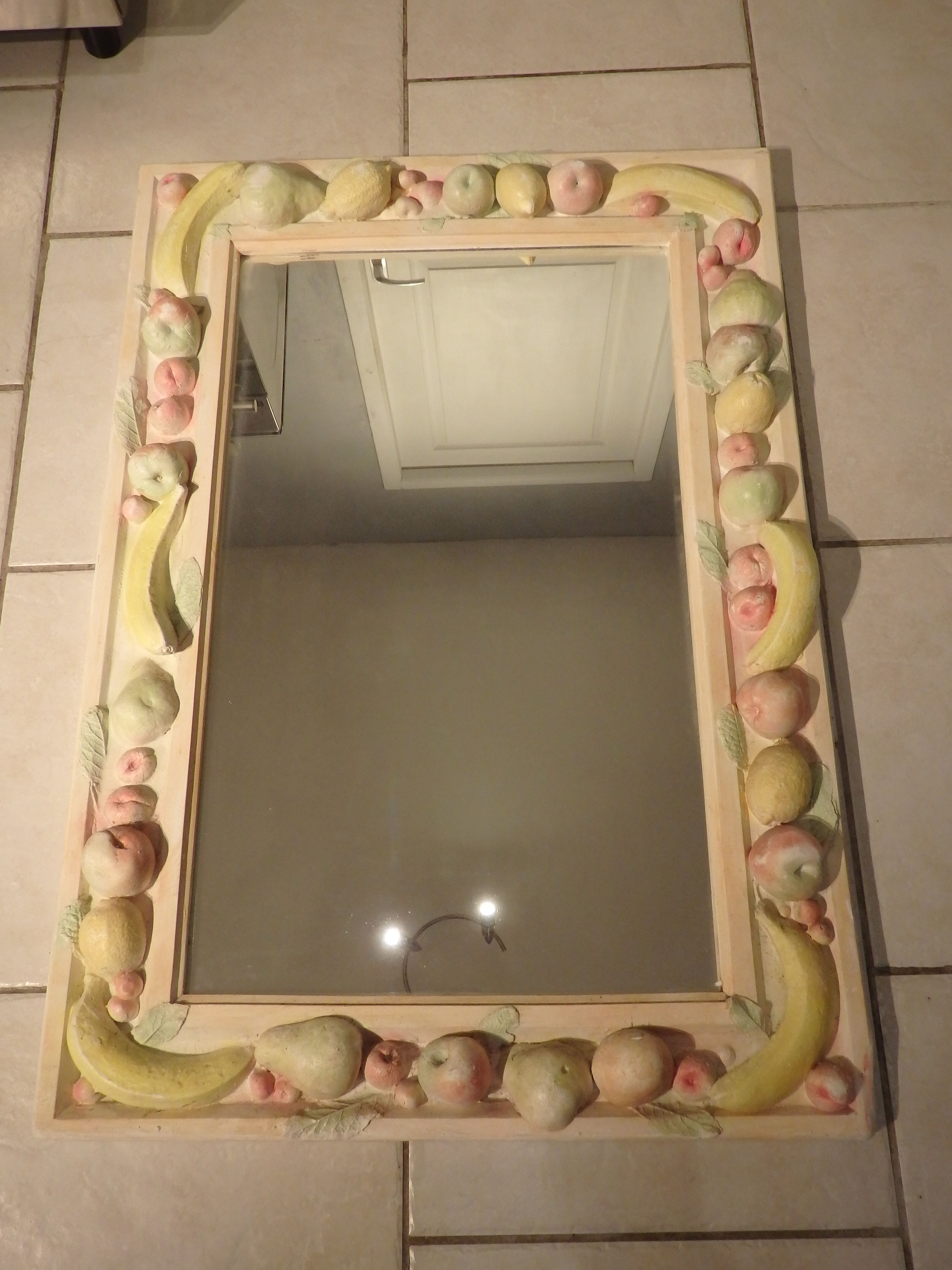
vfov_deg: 60.0
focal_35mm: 30
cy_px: 635
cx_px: 476
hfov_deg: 46.8
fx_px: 1100
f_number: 3.3
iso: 400
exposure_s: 1/30
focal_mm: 5.5
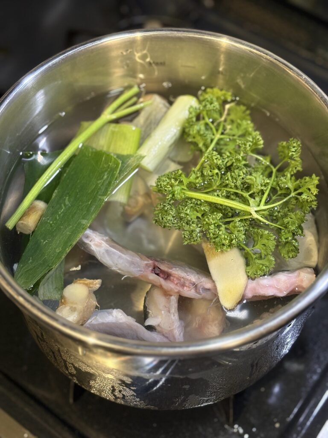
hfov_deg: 28.0
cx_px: 164
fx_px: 657
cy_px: 219
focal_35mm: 52
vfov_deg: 36.8
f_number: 1.6
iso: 125
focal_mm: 5.96
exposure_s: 1/33
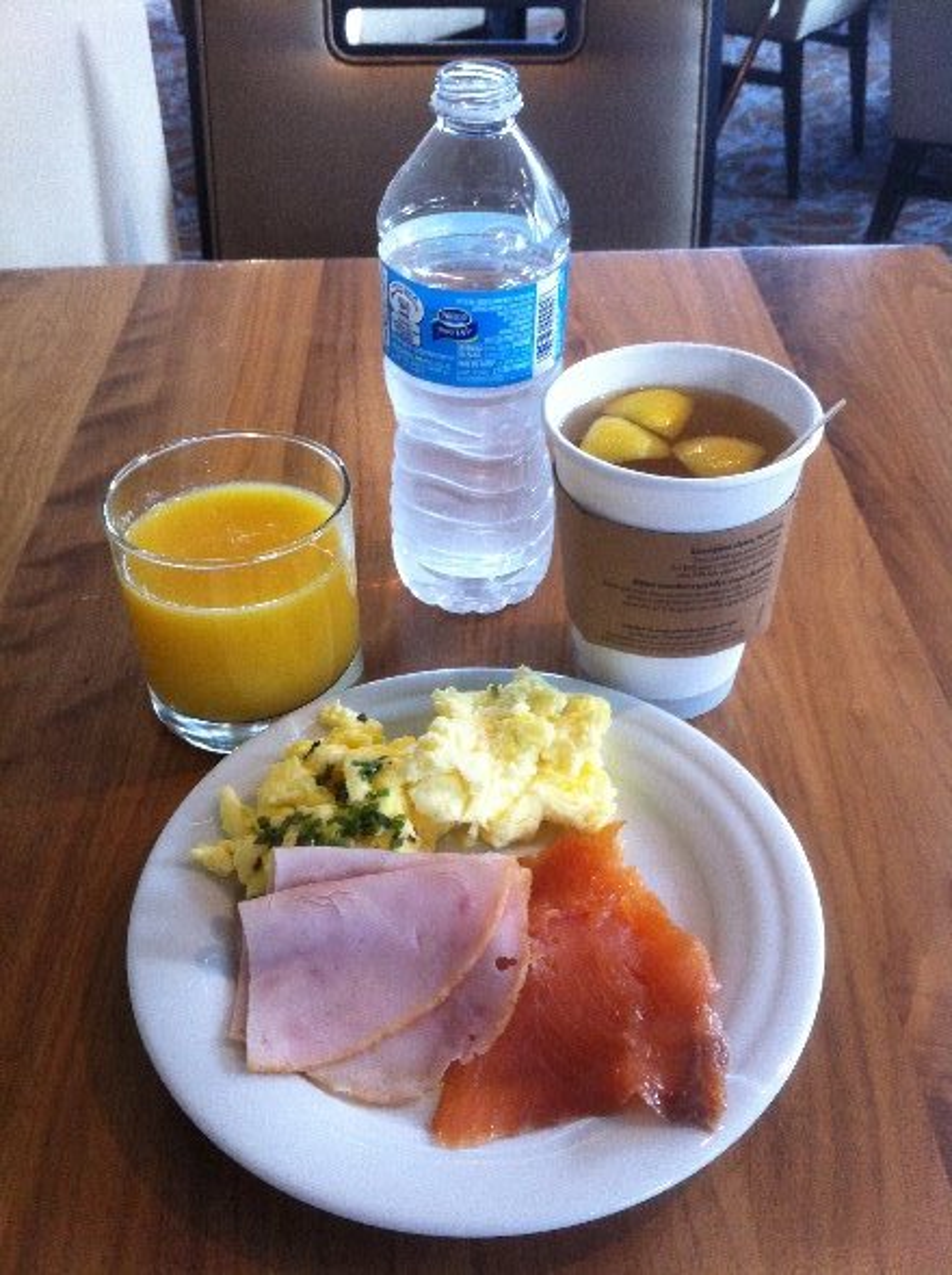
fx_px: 1287
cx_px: 476
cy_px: 638
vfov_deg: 52.7
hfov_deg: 40.6
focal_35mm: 35
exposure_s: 1/15
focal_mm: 3.85
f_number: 2.8
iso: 100
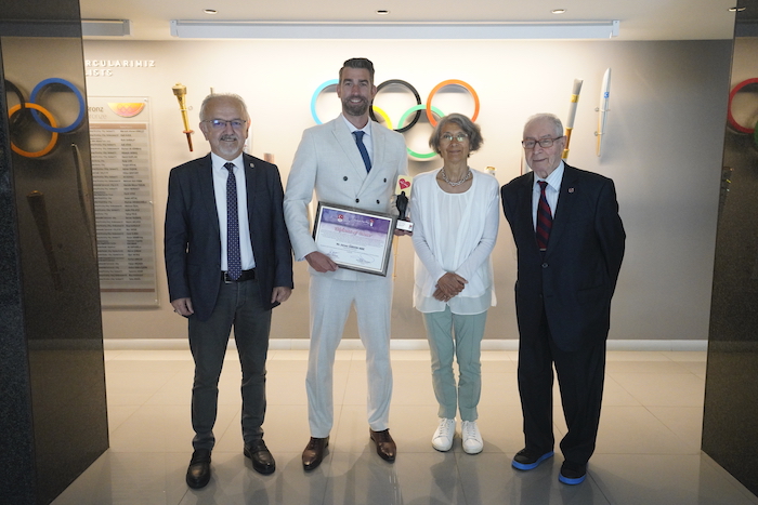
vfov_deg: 46.4
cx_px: 379
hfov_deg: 65.5
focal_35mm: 28
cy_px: 252
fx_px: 590
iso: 10000
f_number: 4.5
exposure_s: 1/200
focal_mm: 28
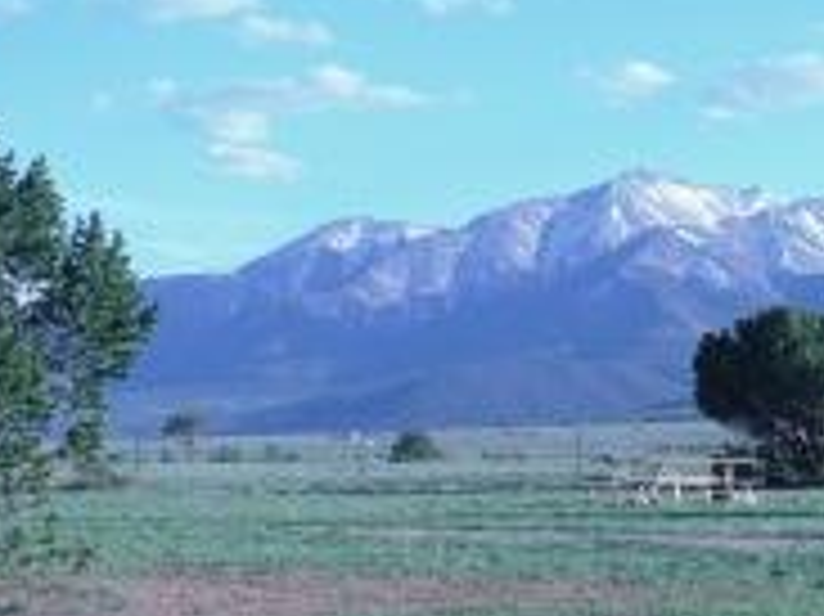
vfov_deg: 11.2
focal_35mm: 132
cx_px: 662
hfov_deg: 14.9
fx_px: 3140
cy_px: 292
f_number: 3.1
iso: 100
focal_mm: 8.9
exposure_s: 1/800
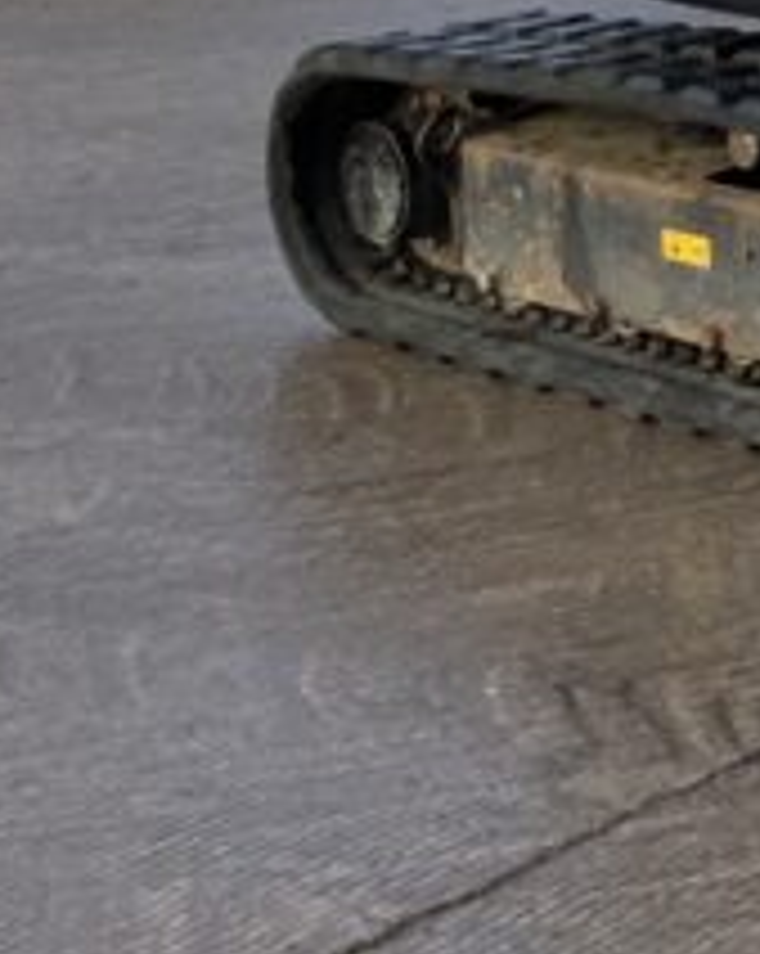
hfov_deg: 9.1
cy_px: -378
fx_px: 3860
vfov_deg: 13.4
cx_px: 2244
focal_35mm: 137
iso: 16
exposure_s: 1/504
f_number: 1.8
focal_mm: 3
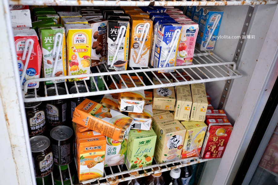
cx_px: 139
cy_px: 92
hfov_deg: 54.4
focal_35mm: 35
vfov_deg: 37.9
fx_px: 270
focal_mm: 23
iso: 400
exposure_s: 1/70
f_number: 3.6
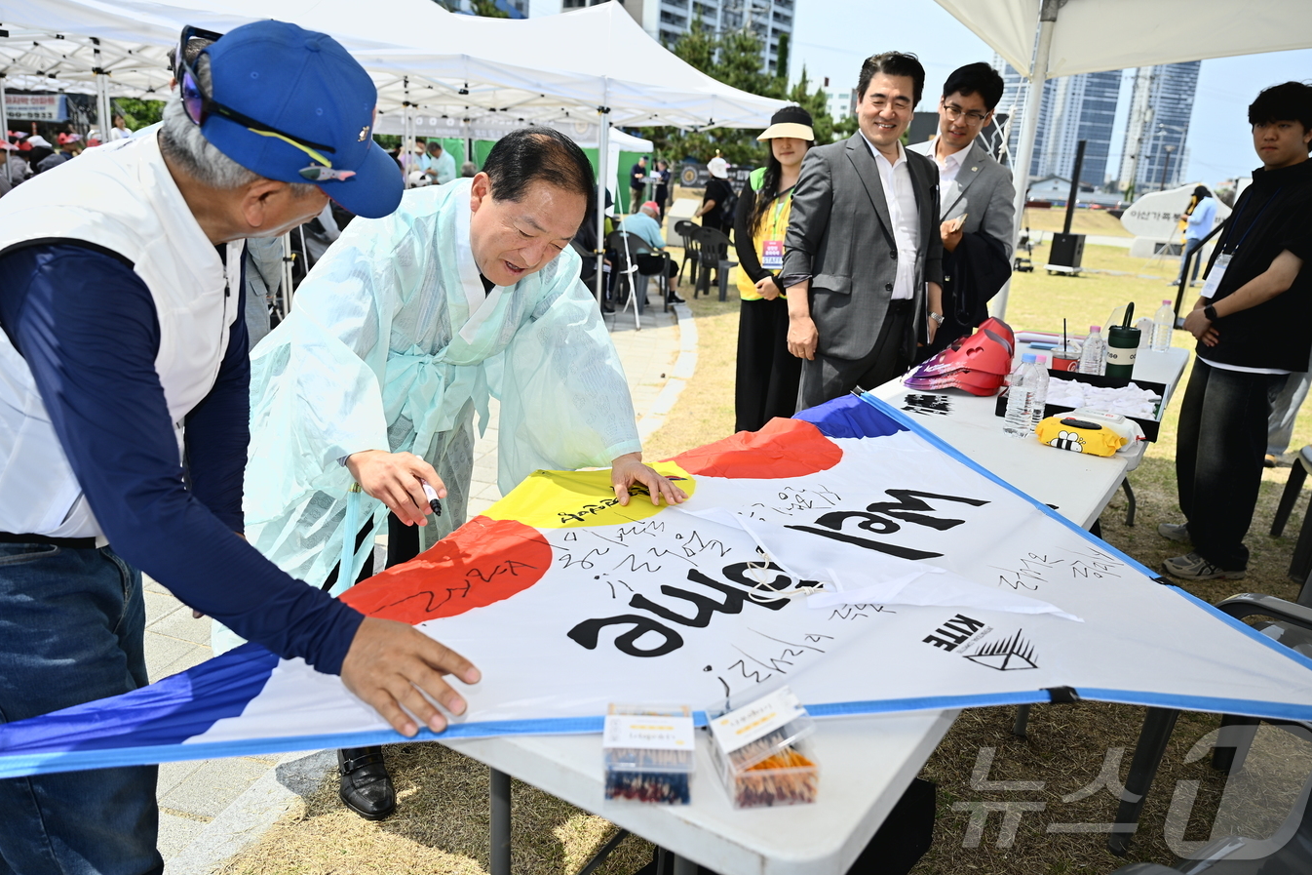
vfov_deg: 48.7
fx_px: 966
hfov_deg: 68.3
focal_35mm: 27
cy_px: 424
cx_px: 657
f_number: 4
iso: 100
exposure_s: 1/1000
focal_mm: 25.5
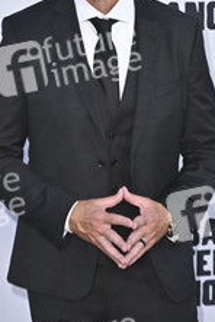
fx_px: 1048
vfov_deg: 17.5
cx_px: 109
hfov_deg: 11.7
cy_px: 135
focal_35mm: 117
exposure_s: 1/320
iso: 800
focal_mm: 65
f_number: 5
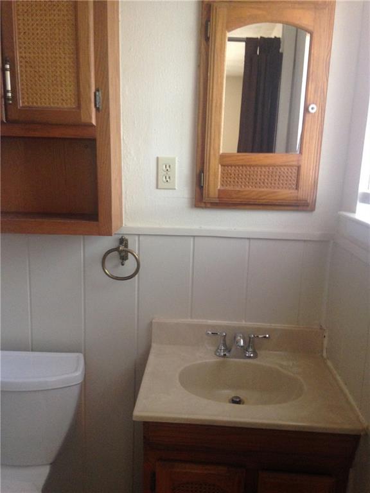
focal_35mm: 33
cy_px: 246
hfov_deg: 42.9
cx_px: 185
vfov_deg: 55.4
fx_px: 470
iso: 200
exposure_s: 1/20
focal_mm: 4.12
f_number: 2.4
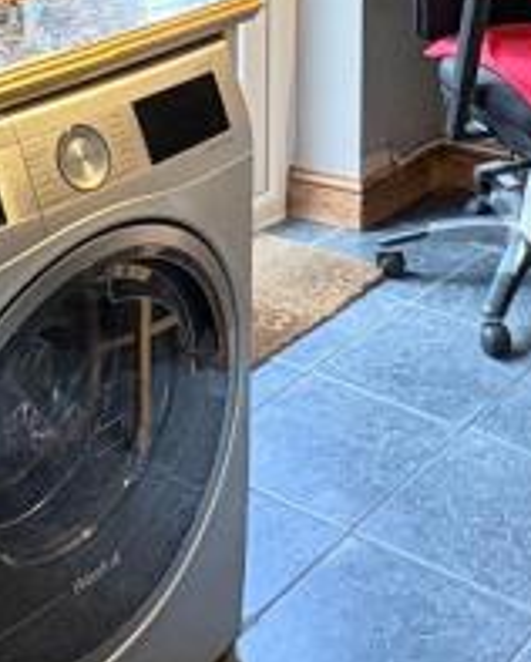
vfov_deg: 23.7
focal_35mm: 71
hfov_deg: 21.3
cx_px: 420
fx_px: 1393
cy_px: -185
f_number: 2.2
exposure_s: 1/100
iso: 250
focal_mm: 2.22
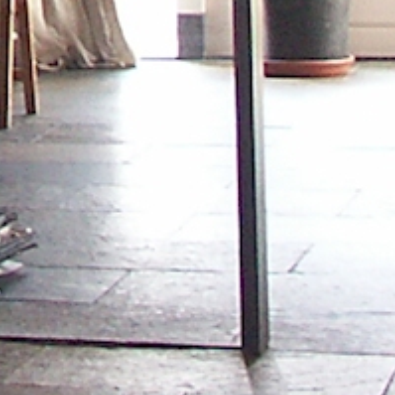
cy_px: -736
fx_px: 3305
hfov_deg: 6.5
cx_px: -526
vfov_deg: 6.3
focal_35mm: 256
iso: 160
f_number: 2.8
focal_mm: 7.82
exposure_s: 1/50
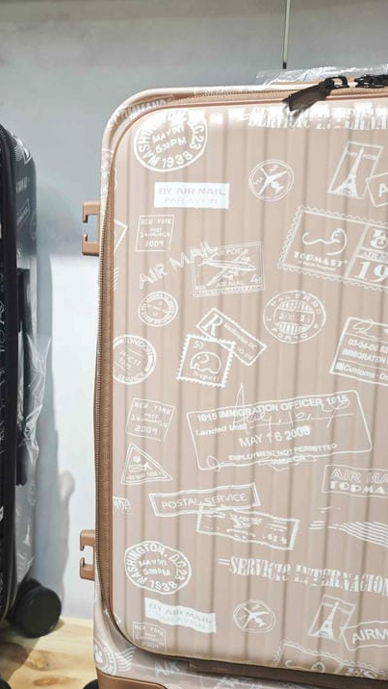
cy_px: 400
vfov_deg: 48.2
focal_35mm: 42
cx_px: 71
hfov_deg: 27.7
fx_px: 768
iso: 400
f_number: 2
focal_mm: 8.72
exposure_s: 1/120
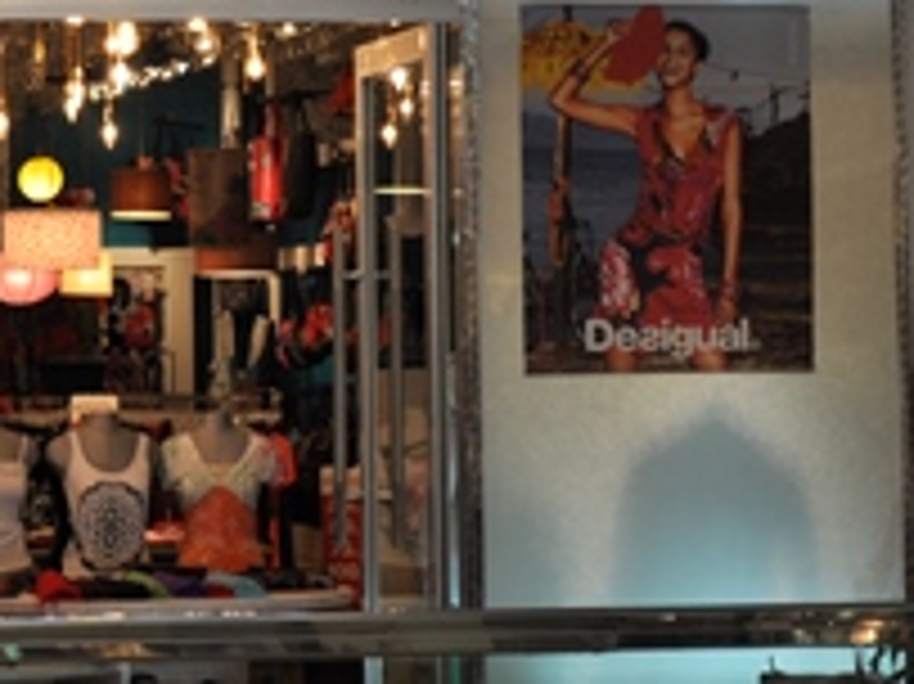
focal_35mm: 159
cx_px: 54
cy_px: 144
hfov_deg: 12.3
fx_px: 4196
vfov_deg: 9.3
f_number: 5.6
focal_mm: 50
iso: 400
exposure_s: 1/50
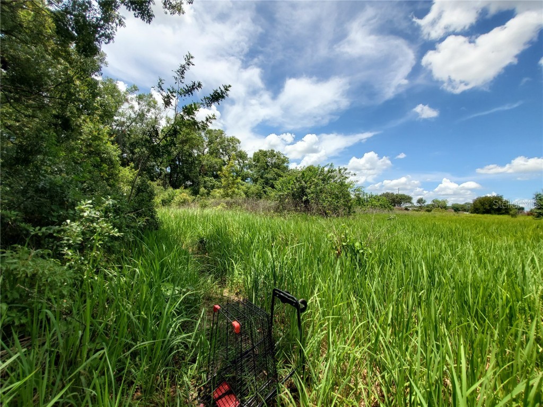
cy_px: 204
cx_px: 272
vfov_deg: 89.9
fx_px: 204
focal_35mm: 13
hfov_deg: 106.2
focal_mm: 1.8
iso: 50
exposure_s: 1/959
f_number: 2.2
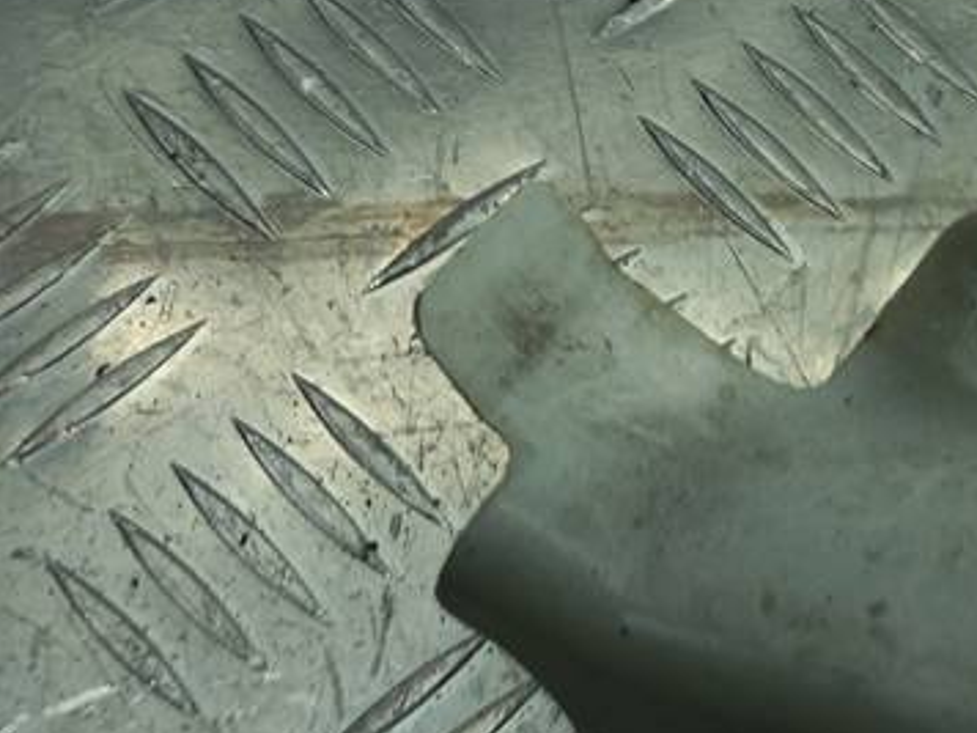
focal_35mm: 72
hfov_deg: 23.8
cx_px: 1271
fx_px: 2032
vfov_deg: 20.3
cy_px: 530
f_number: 1.8
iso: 25
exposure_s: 1/50
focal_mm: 4.6
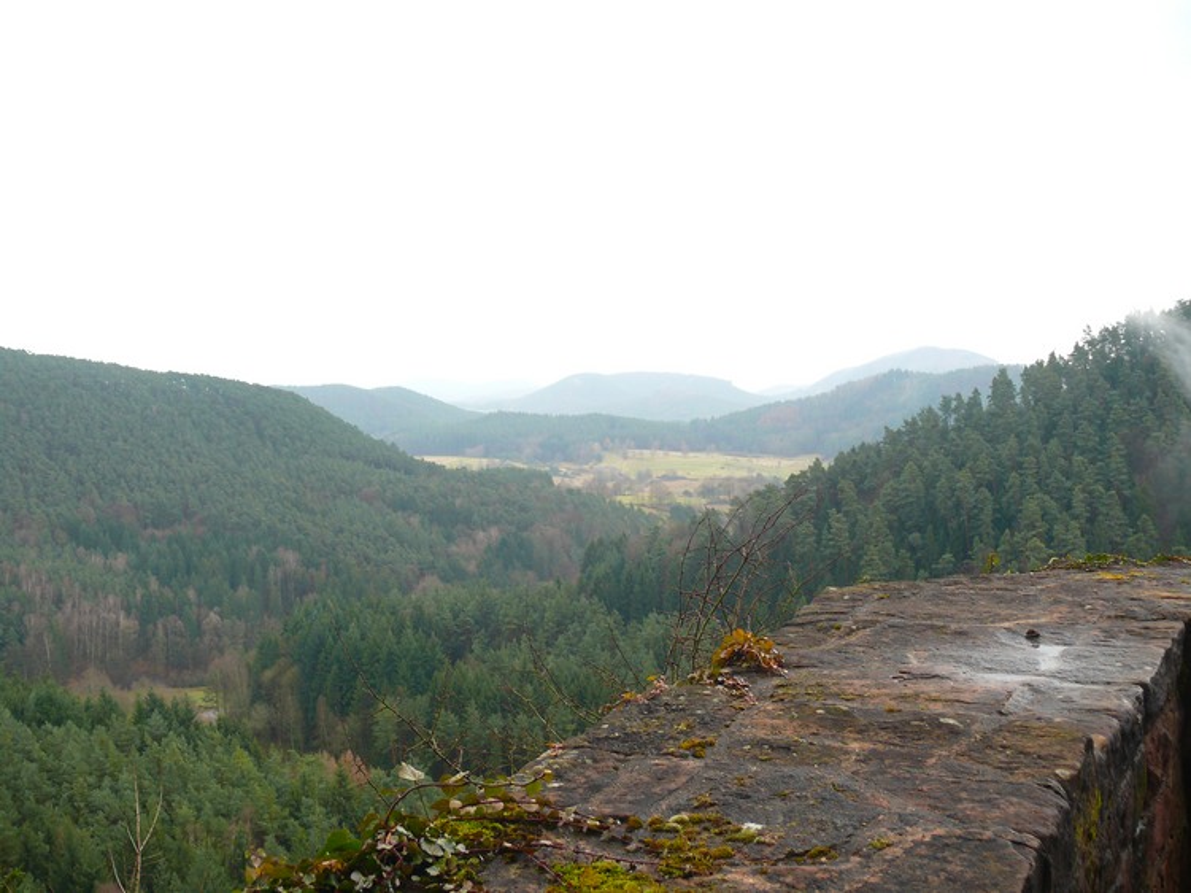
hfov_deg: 52.6
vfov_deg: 40.7
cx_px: 596
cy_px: 446
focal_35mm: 35
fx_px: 1204
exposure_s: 1/50
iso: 100
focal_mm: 7.4
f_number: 2.8
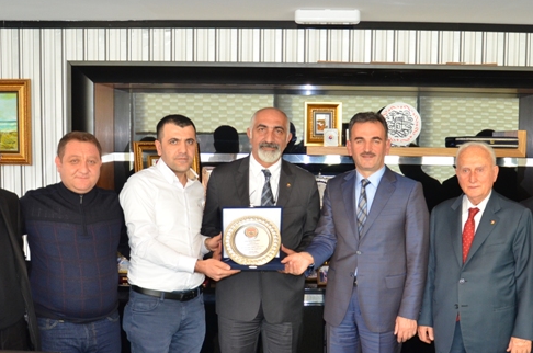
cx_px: 305
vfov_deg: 25.9
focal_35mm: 52
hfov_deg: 38.3
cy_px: 206
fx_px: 766
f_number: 3.8
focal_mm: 21
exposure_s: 1/60
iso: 800
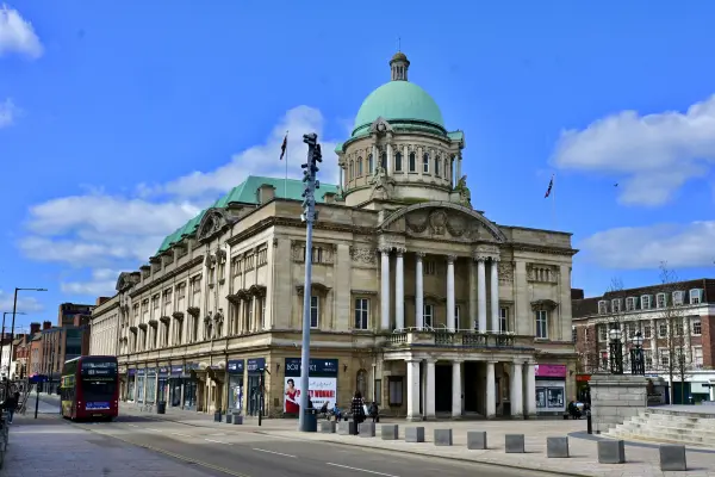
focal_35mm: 38
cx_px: 358
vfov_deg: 35.5
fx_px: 745
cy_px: 238
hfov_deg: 51.3
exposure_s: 1/400
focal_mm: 25
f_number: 10
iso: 200
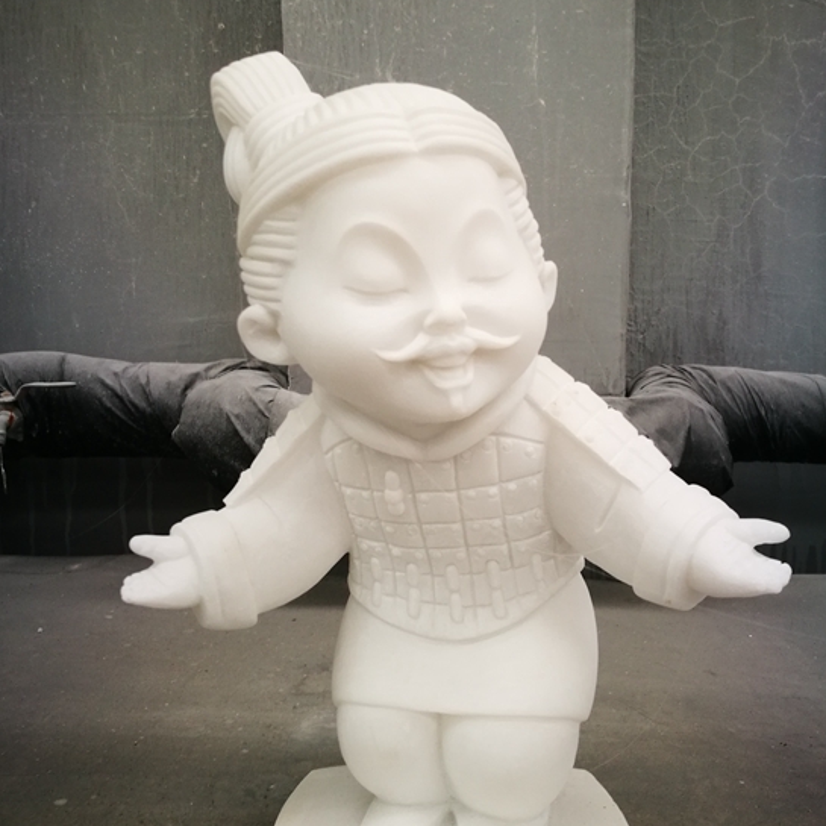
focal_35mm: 35
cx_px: 443
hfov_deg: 47.2
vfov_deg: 47.2
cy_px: 386
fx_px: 945
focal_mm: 4.5
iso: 160
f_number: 2.2
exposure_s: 1/40
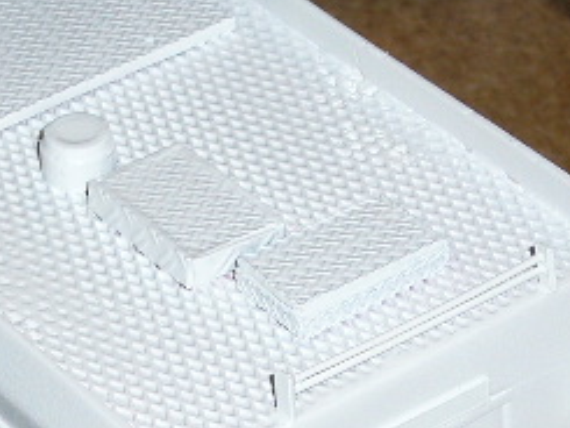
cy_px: 447
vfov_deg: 6.2
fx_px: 3954
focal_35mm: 240
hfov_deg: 8.2
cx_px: 233
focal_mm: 12.2
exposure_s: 1/30
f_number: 4.1
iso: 80
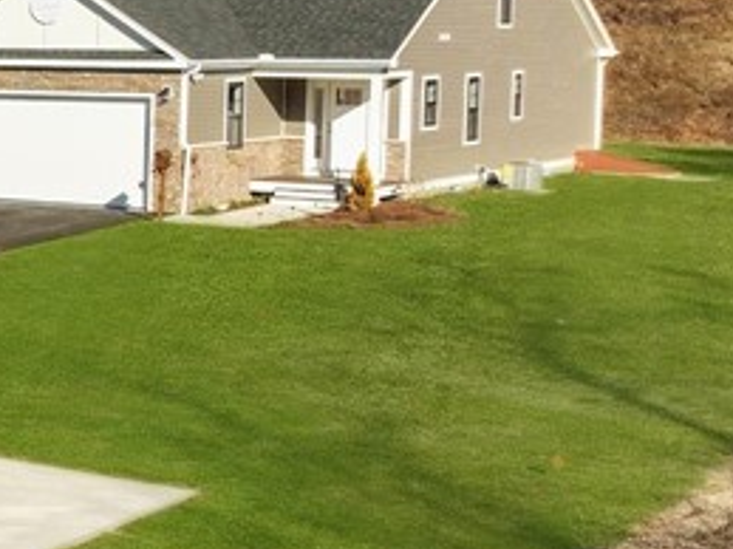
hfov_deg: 16.9
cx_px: -606
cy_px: 183
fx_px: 2011
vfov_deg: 15.5
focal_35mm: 95
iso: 100
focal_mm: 12.29
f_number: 3.2
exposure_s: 1/200
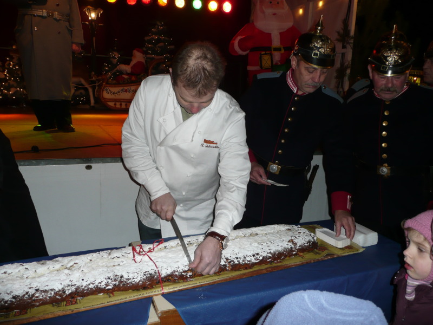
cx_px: 216
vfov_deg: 49.7
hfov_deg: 63.4
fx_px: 350
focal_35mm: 28
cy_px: 162
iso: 100
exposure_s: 1/30
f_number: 3.3
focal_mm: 4.6
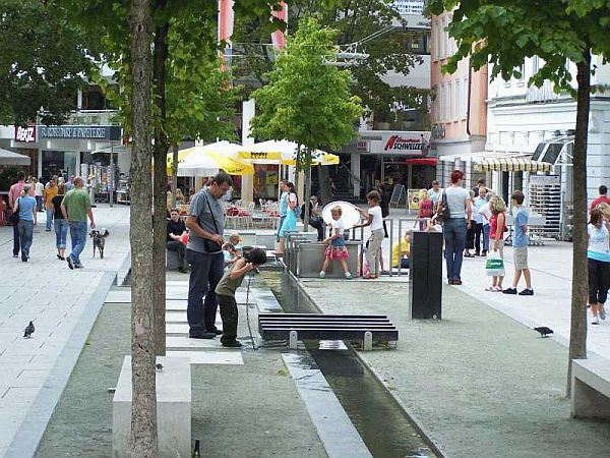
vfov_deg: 14.1
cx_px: 305
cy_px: 229
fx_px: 1850
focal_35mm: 105
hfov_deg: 18.7
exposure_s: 1/350
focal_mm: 17.5
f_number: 3.2
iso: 80
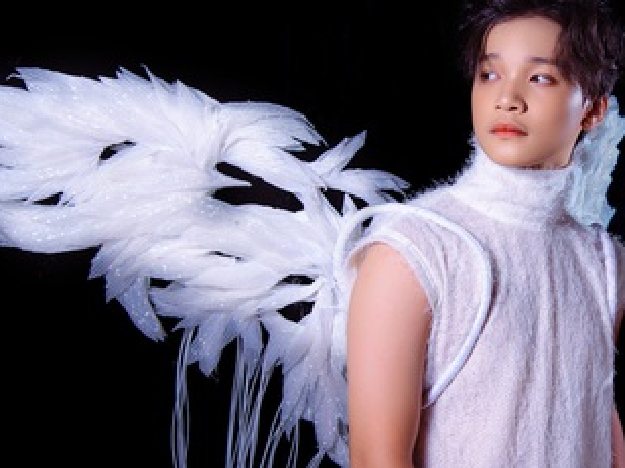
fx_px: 1318
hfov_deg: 25.8
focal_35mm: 73
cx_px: 568
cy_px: 255
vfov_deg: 20.2
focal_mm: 32
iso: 200
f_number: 7.1
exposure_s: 1/125
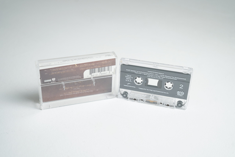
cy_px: 78
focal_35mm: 42
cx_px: 118
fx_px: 274
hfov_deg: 46.4
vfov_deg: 31.9
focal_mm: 42
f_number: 4.5
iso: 160
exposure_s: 1/50
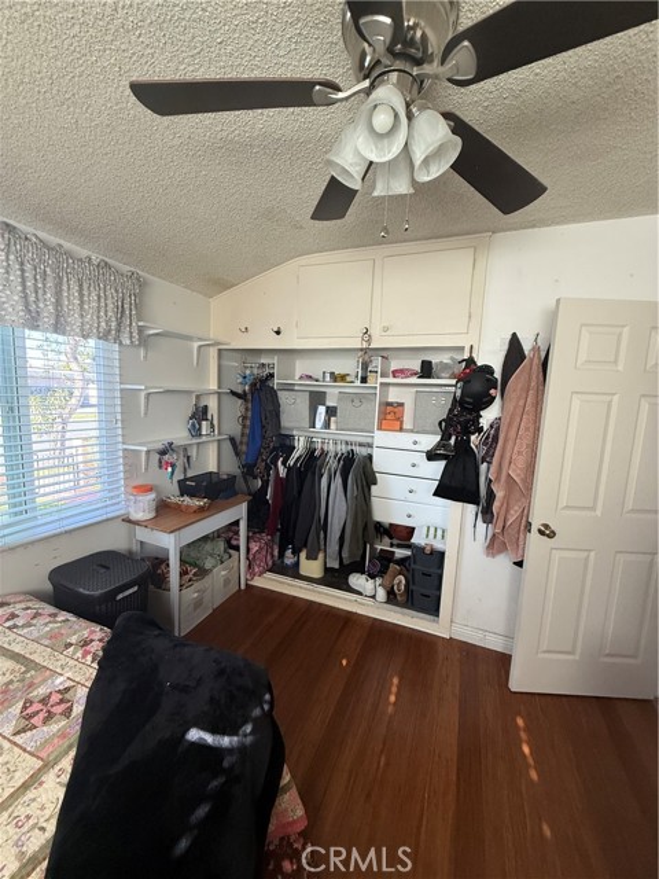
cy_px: 440
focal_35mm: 14
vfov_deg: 102.1
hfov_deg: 85.7
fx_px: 355
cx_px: 330
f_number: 2.2
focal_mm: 2.22
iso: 320
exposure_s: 1/99
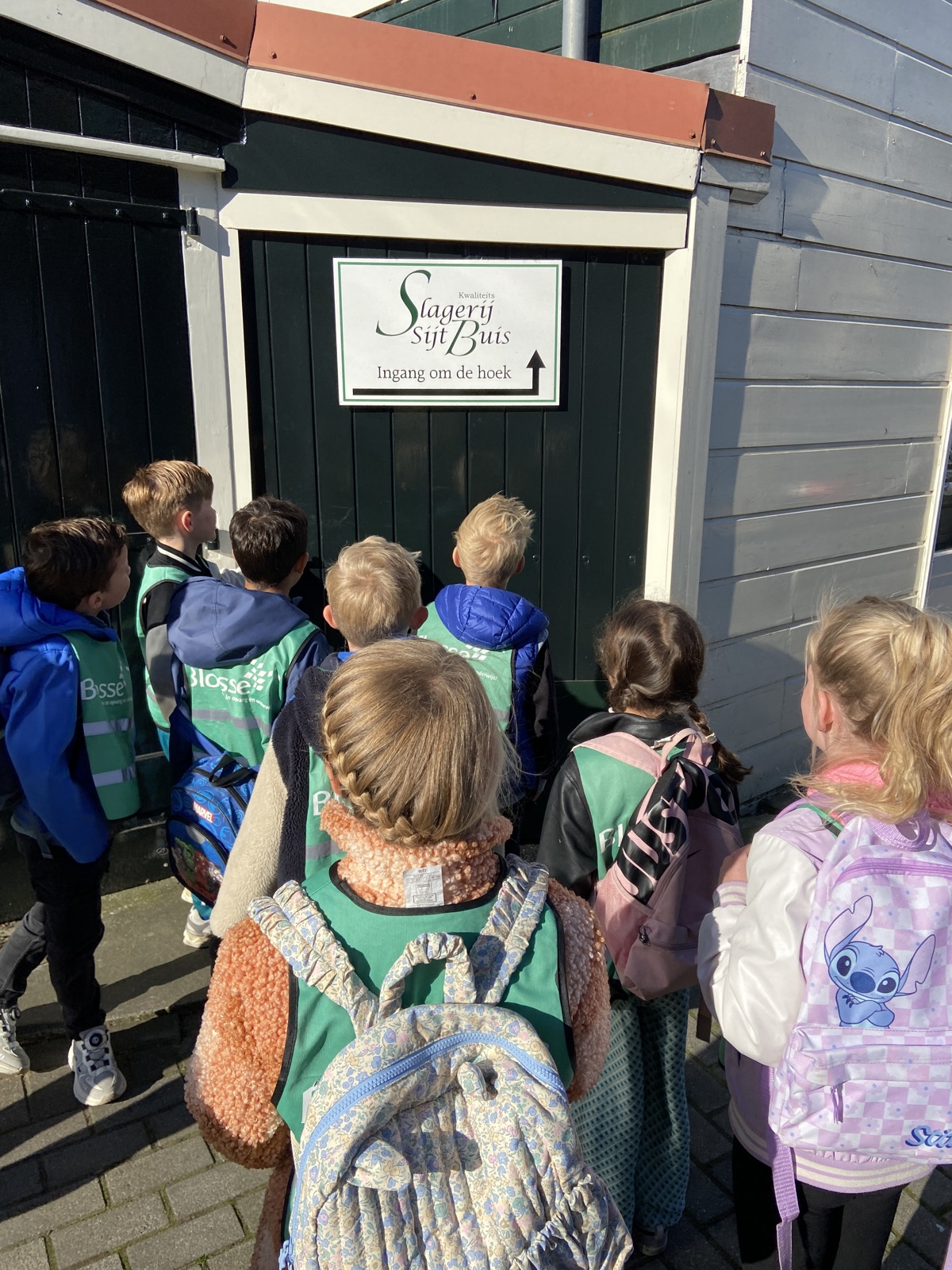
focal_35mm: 26
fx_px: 953
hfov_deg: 53.1
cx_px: 476
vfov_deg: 67.3
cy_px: 635
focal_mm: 4.25
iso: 32
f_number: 1.8
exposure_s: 1/3040
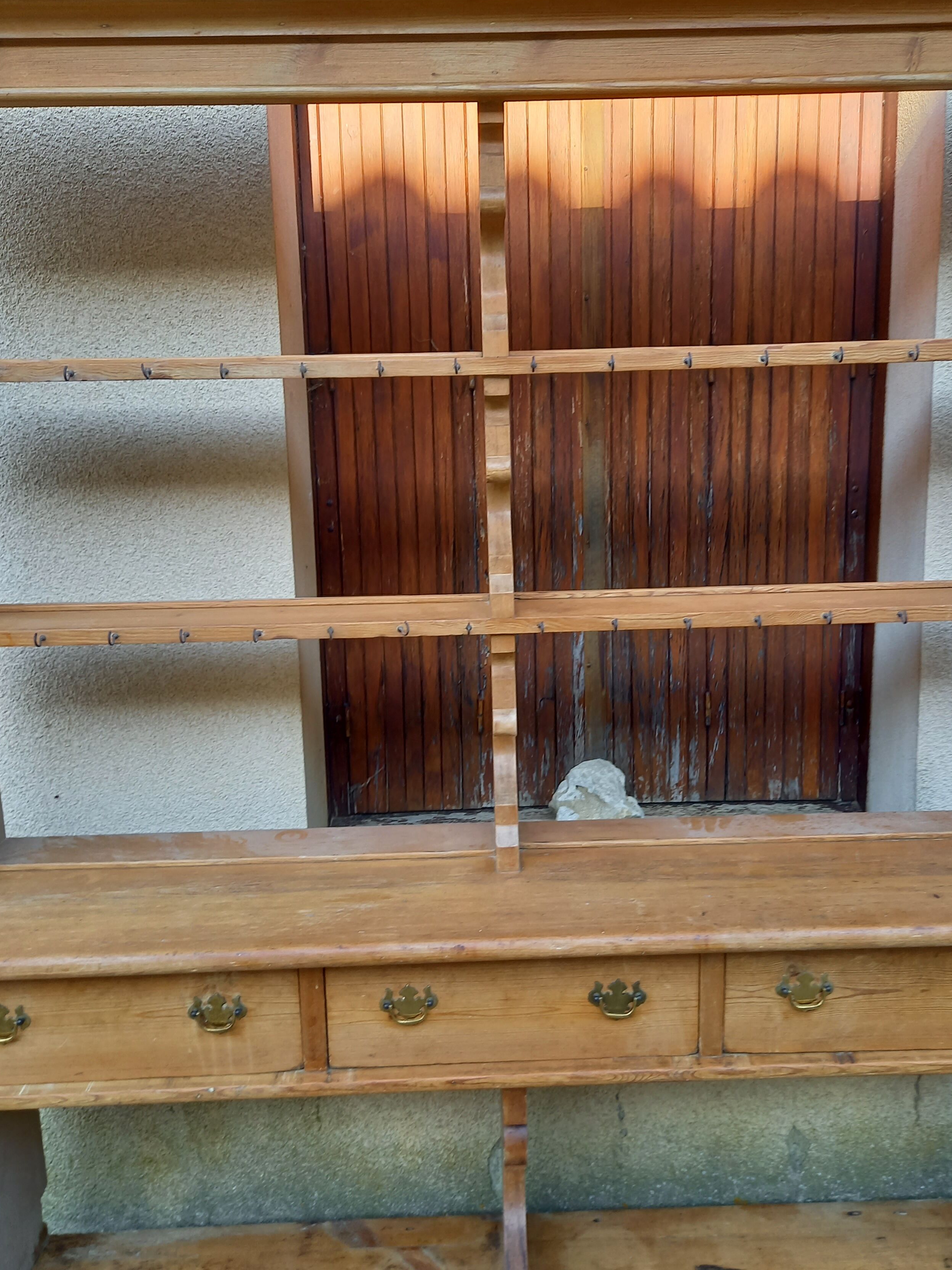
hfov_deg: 46.8
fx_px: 1100
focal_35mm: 30
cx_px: 511
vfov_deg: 59.9
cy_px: 612
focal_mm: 4.65
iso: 50
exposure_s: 1/110
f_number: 1.8
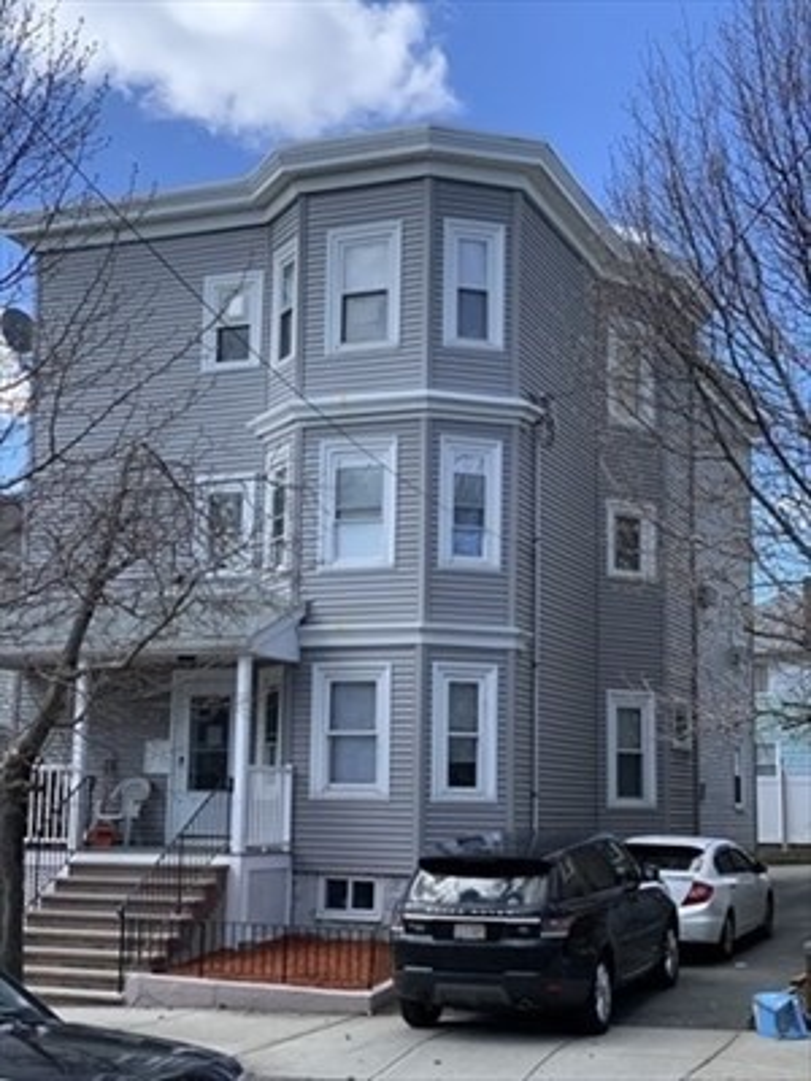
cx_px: 406
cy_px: 540
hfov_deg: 28.0
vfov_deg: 36.8
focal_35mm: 52
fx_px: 1624
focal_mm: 6
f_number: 2.4
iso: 16
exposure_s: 1/413
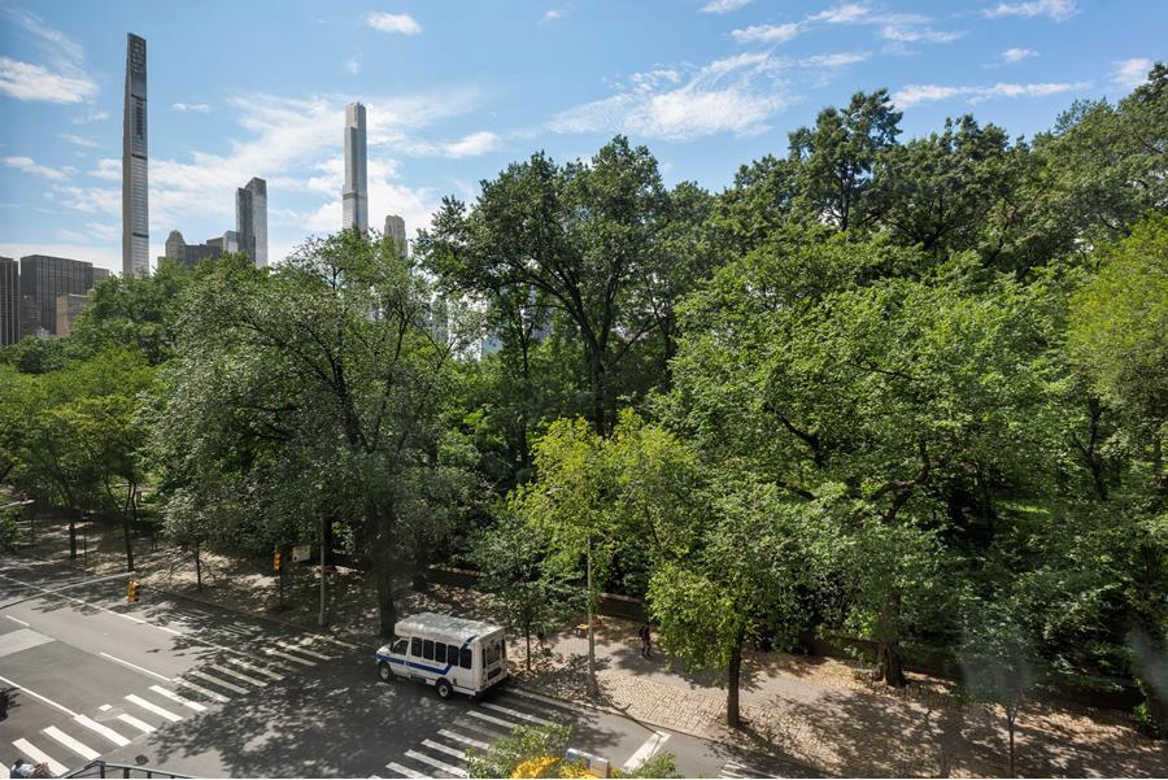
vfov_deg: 64.6
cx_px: 584
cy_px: 390
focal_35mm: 19
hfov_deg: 86.9
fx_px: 617
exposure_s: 1/500
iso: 200
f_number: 8
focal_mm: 19
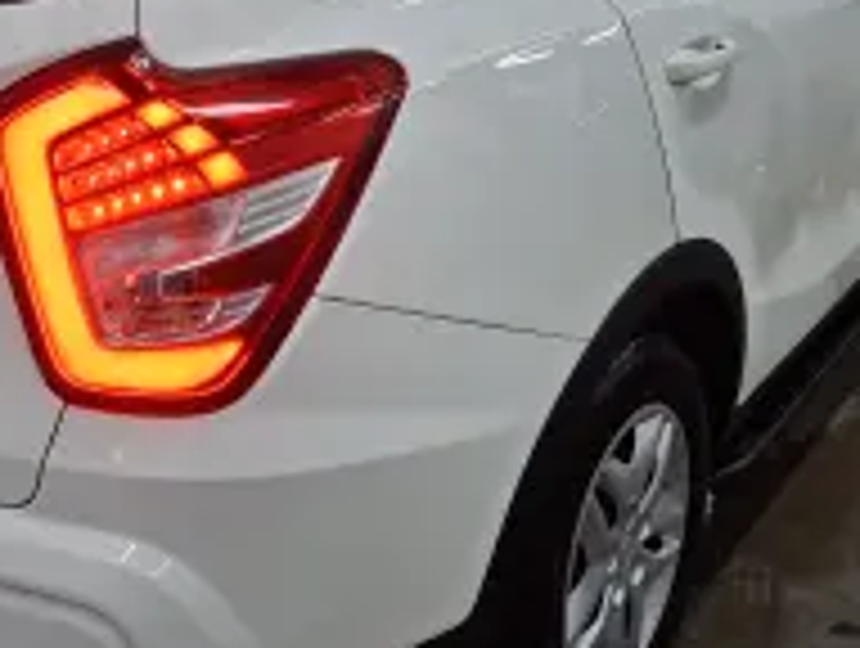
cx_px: 266
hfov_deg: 39.7
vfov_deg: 30.7
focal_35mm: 47
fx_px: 1170
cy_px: 202
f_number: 1.8
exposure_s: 1/120
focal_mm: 4.69
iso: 200
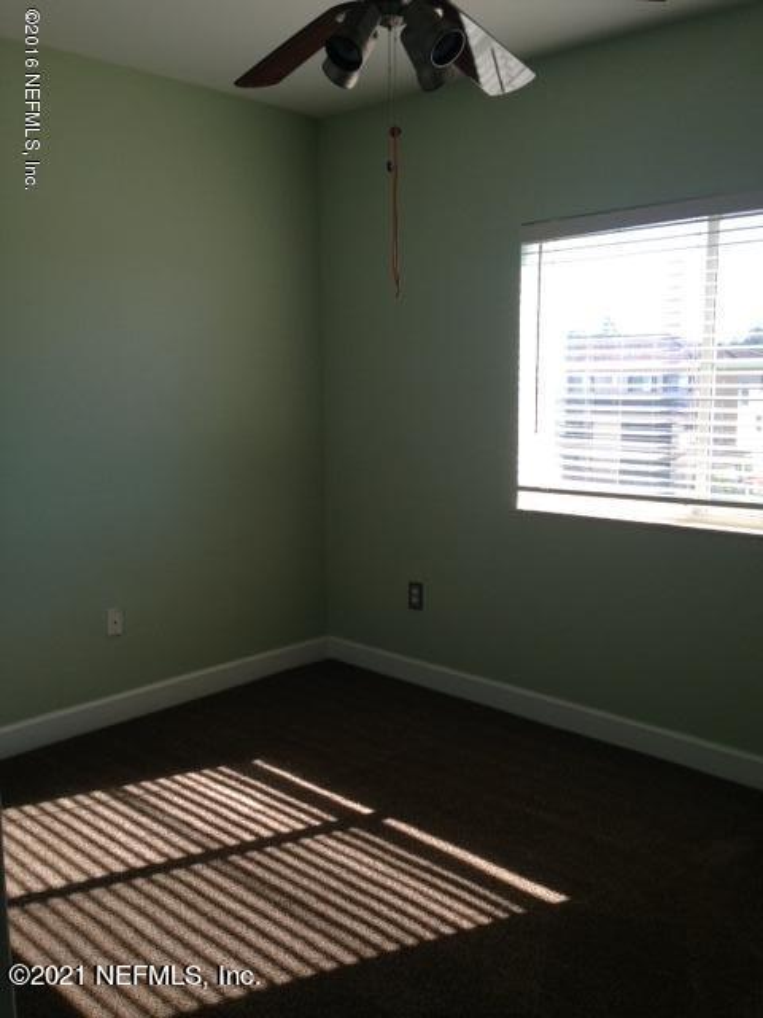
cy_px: 509
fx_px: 970
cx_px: 382
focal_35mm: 33
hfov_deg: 42.9
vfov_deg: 55.4
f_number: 2.4
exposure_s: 1/212
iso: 50
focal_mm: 4.12
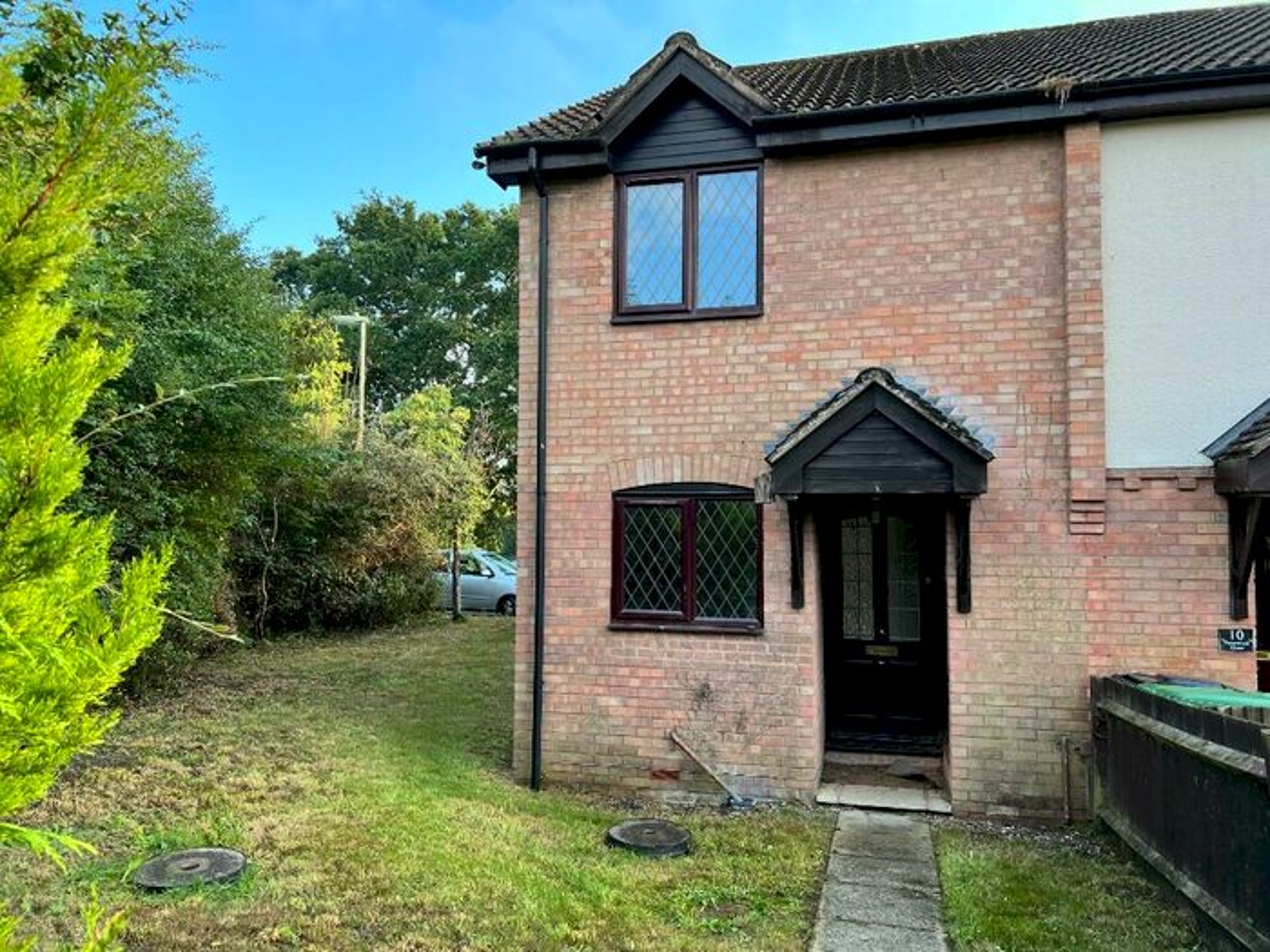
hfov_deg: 67.3
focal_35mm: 26
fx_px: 954
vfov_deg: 53.1
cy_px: 476
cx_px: 635
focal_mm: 5.7
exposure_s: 1/271
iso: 40
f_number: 1.5
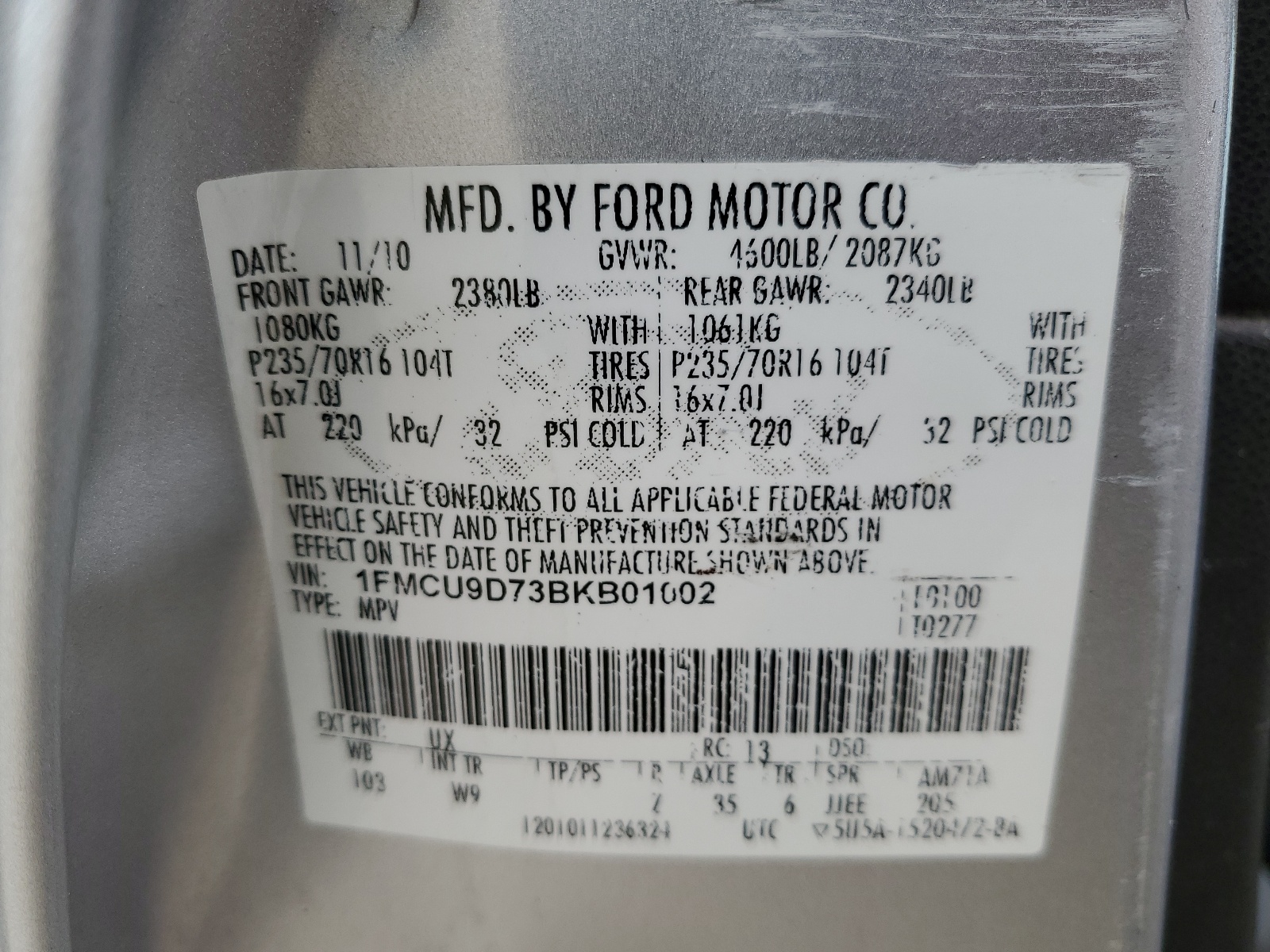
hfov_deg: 67.3
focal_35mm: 26
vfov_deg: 53.1
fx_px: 954
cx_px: 635
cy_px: 476
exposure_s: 1/1000
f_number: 1.5
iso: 50
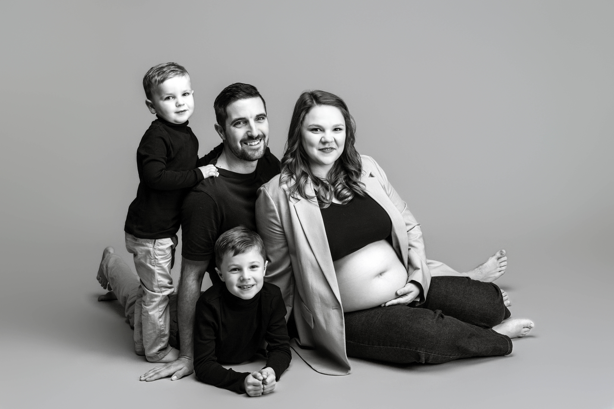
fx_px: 989
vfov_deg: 23.4
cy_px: 204
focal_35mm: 58
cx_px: 307
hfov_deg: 34.5
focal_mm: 58
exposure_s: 1/160
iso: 400
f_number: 11
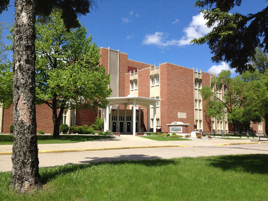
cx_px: 134
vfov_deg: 40.7
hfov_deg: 52.6
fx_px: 271
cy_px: 100
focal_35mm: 35
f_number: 2.4
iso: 50
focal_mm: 4.28
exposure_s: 1/1783
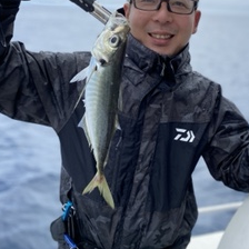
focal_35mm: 41
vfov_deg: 40.9
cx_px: 148
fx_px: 334
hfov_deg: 40.8
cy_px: 128
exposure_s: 1/1866
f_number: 1.8
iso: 32
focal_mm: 4.25
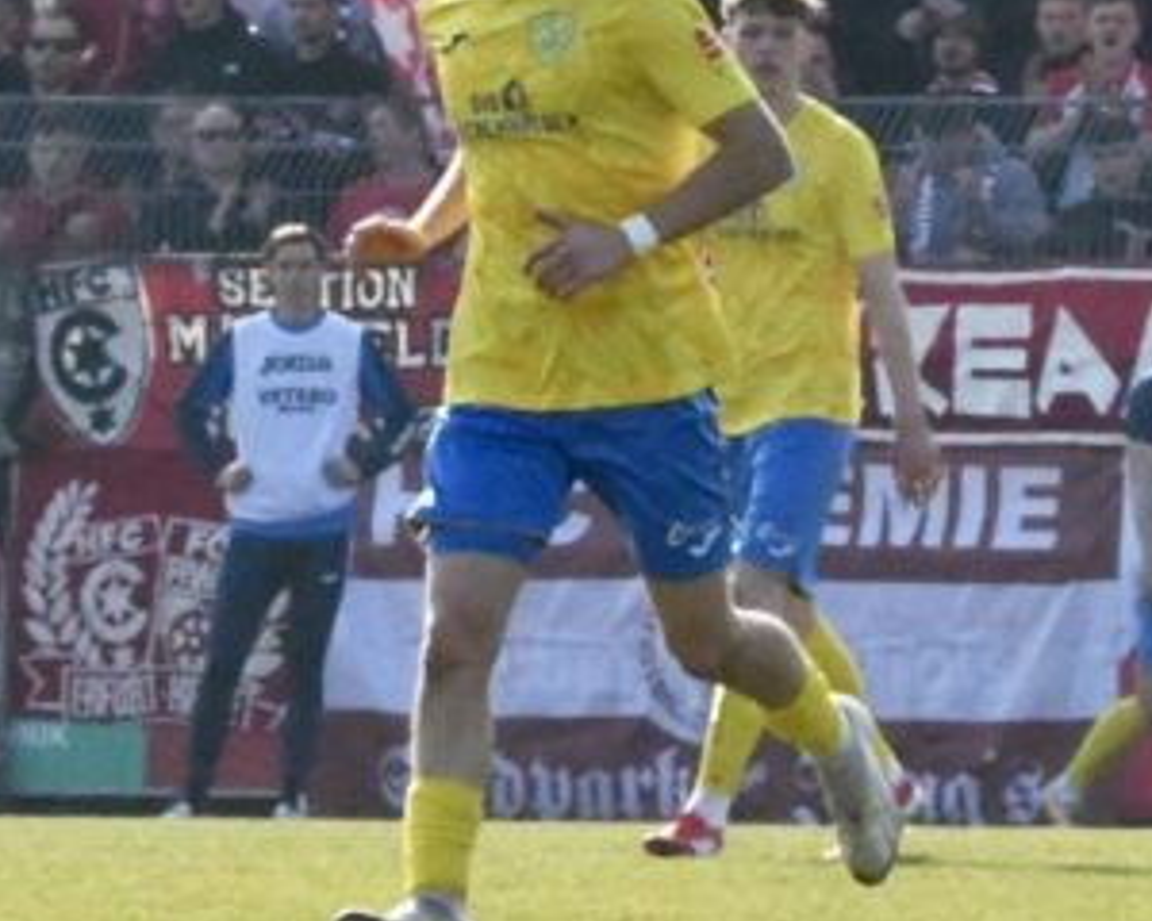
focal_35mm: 592
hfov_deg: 3.3
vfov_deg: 2.6
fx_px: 20184
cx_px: 1463
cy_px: 409
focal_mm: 185
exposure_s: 1/1600
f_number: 22
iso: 8000
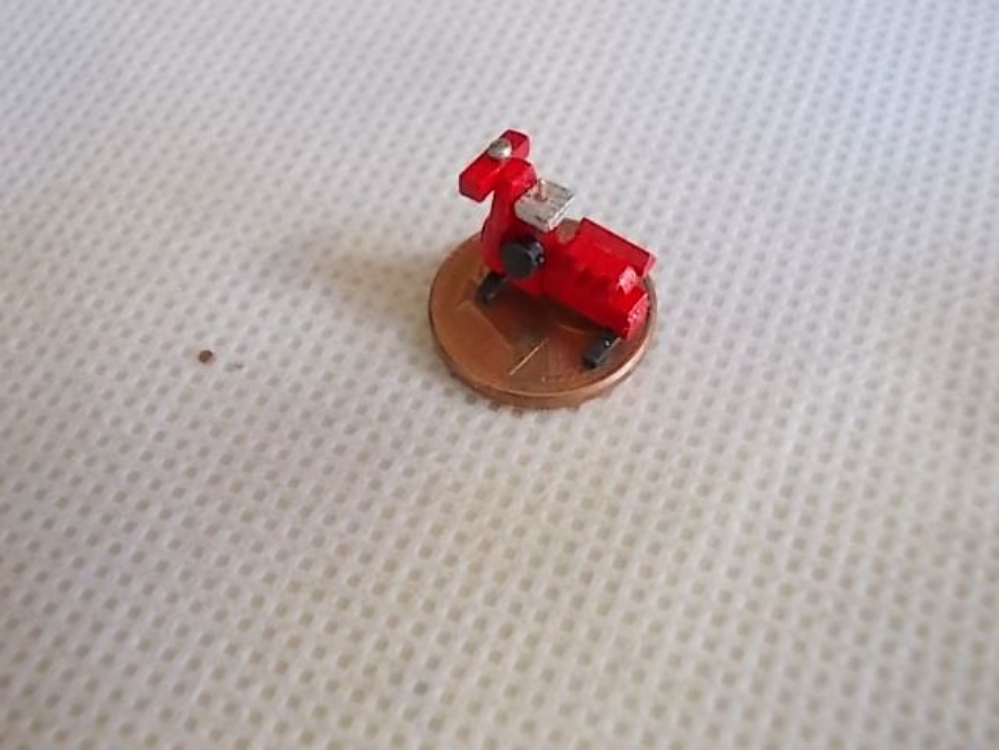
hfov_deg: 43.9
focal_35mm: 43
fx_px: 1241
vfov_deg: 33.6
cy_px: 375
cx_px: 500
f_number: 3.3
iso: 200
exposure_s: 1/6
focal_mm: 6.1
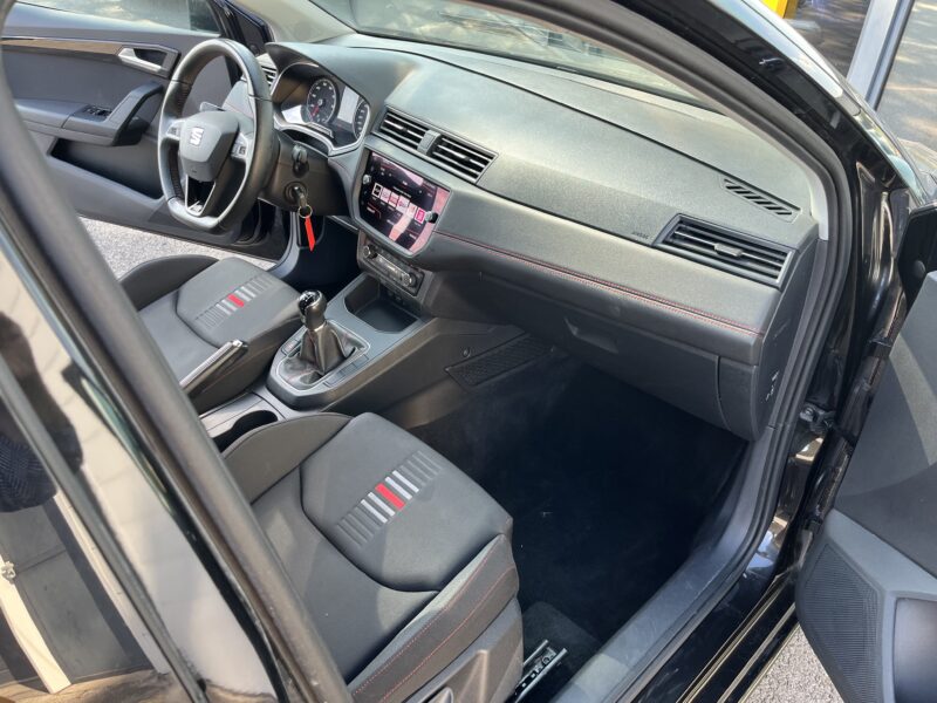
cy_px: 352
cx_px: 468
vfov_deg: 53.1
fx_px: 704
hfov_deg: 67.3
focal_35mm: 26
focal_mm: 5.1
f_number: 1.6
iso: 64
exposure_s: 1/121
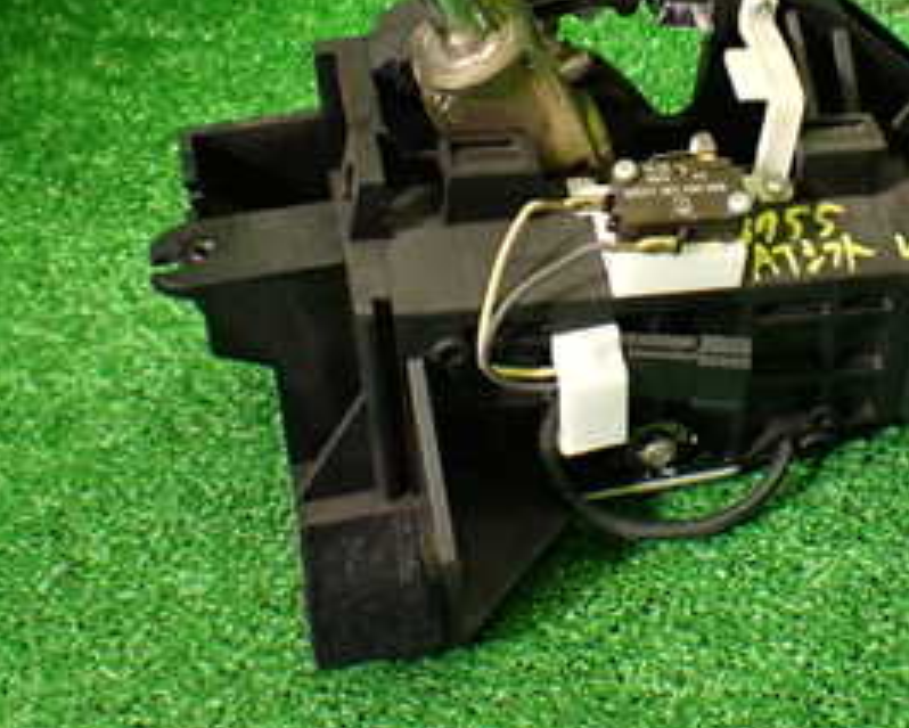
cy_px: 126
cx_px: 629
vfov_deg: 22.8
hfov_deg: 28.5
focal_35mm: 66
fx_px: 1776
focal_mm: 5.4
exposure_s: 1/125
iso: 320
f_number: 2.3
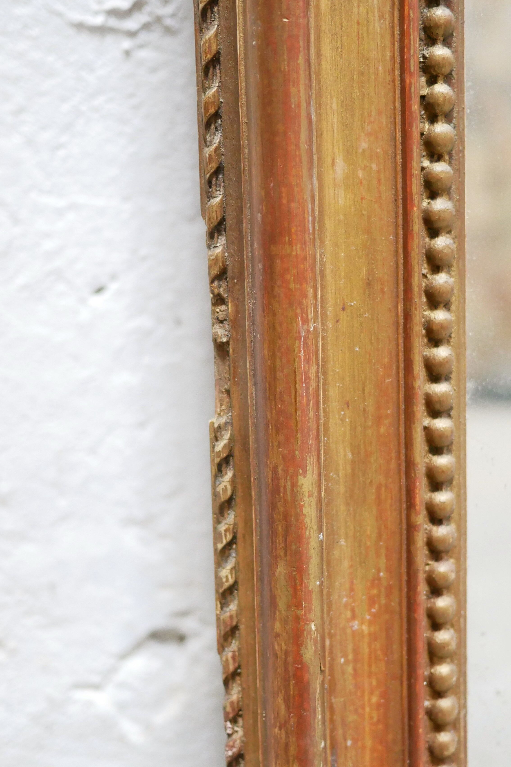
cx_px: 315
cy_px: 386
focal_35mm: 56
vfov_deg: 35.6
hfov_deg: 24.1
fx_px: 1192
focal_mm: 20
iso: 1600
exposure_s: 1/60
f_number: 1.7
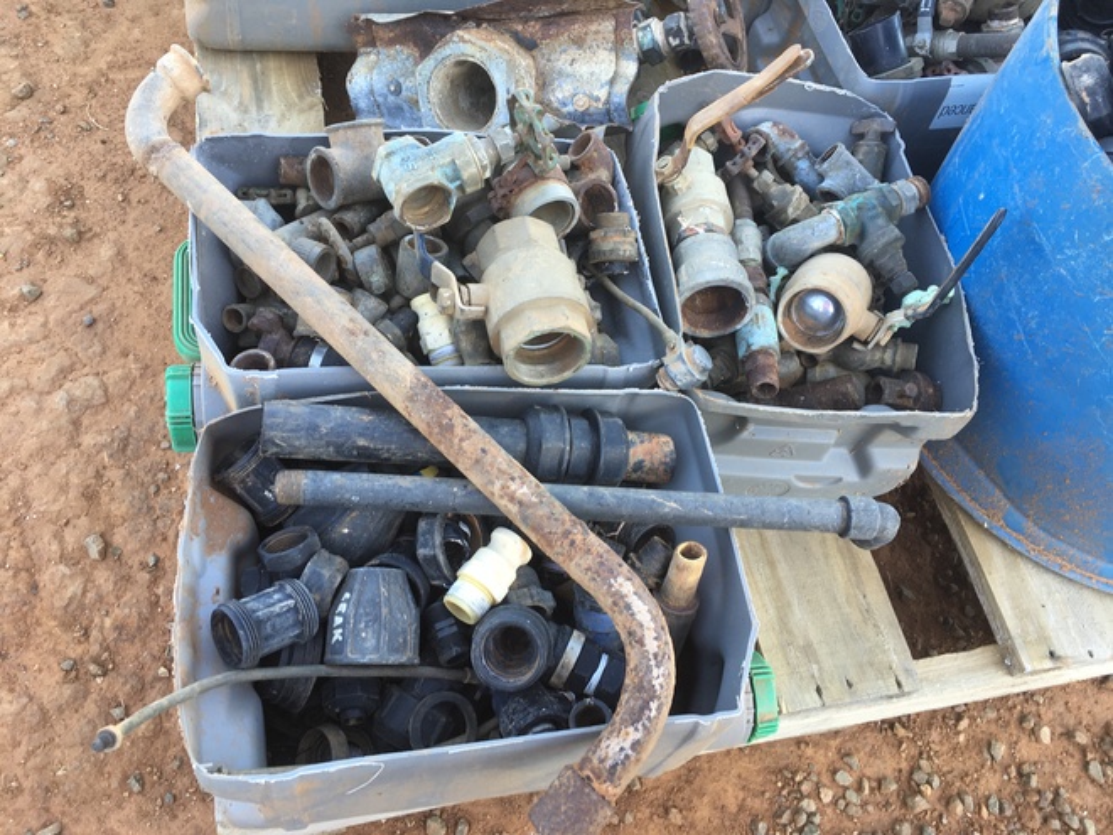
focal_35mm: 29
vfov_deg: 48.2
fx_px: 932
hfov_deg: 61.7
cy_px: 418
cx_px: 556
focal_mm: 4.15
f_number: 2.2
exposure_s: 1/50
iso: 25
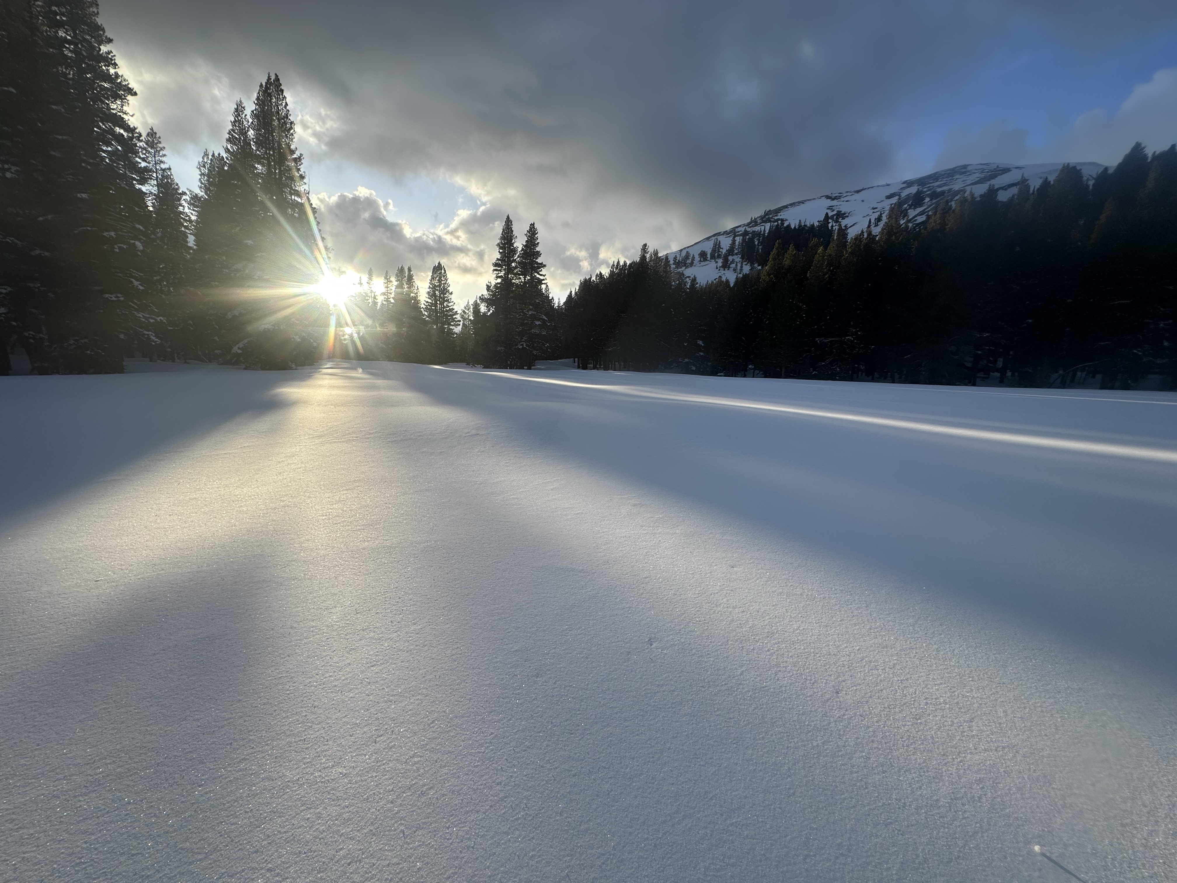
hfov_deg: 102.1
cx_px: 588
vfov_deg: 85.7
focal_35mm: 14
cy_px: 442
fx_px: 476
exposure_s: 1/1114
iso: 40
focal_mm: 2.22
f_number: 2.2
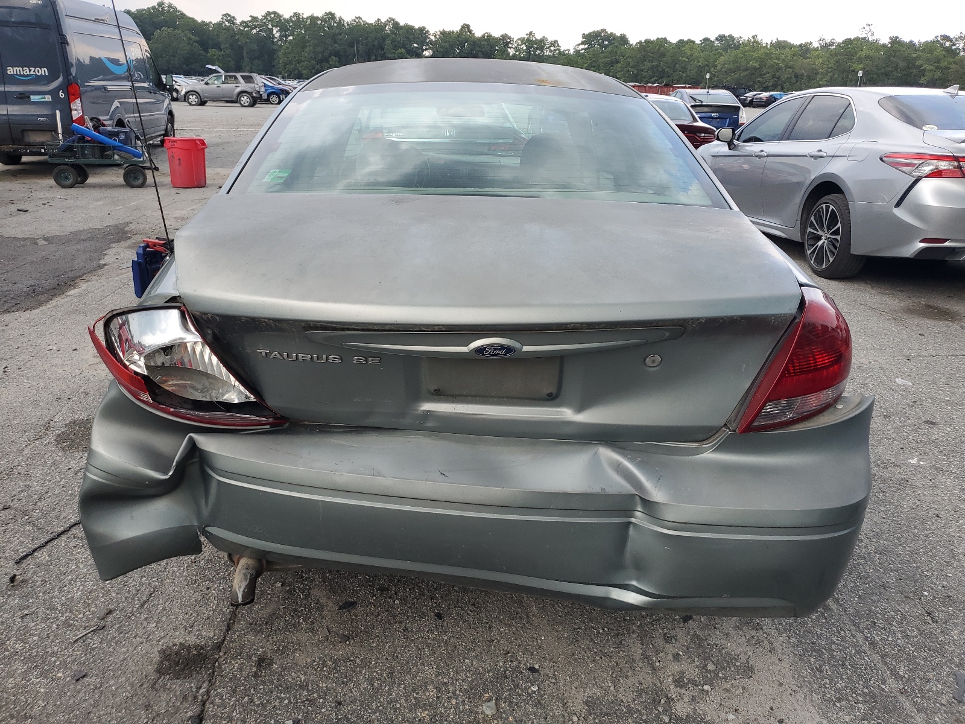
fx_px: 725
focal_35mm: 26
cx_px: 482
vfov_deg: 53.1
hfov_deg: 67.3
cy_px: 362
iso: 50
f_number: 1.5
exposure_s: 1/385
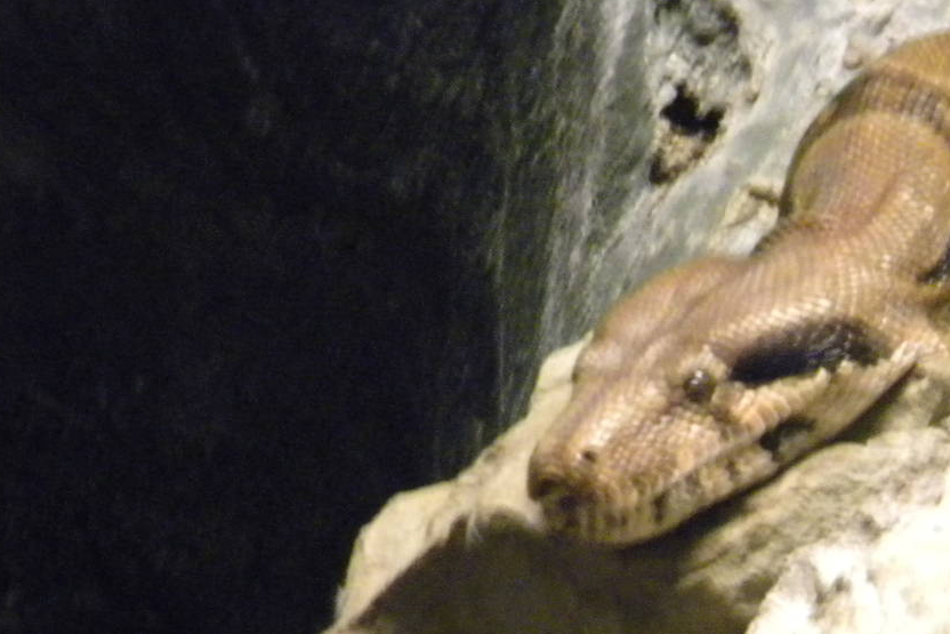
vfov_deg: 3.6
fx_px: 10187
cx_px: 734
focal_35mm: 386
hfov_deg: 5.3
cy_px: 403
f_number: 5.2
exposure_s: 1/6.5
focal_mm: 34.9
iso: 800
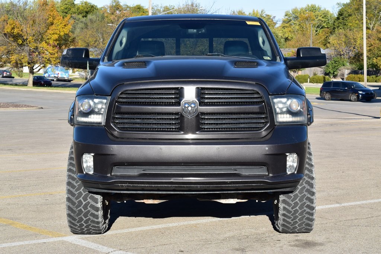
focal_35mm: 82
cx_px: 190
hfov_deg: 24.6
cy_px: 127
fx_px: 873
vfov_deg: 16.6
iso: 400
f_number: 10
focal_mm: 55
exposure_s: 1/320
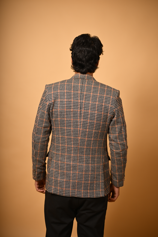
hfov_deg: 27.0
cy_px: 118
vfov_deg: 39.6
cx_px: 79
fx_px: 329
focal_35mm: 50
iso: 200
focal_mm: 50
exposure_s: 1/1250
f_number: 2.2
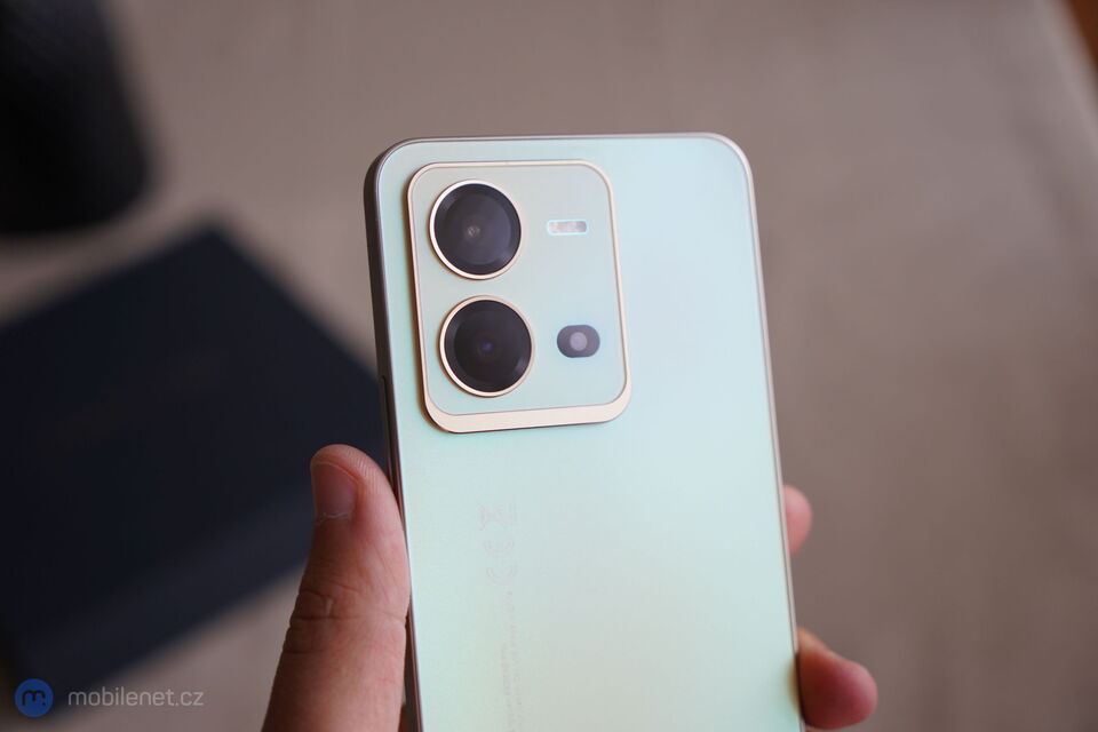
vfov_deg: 21.9
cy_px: 366
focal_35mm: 62
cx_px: 549
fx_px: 1891
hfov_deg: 32.4
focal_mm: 62
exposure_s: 1/125
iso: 800
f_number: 4.5
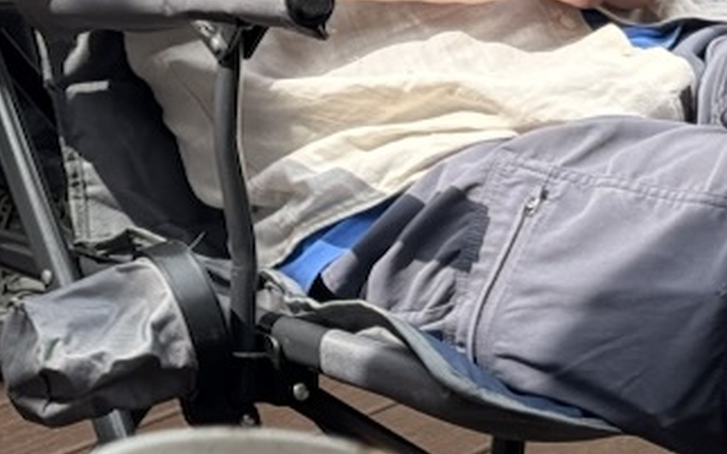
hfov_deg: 11.4
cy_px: -468
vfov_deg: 7.2
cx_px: -467
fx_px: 3446
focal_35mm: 174
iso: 100
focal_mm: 6.76
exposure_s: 1/1543
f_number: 1.78
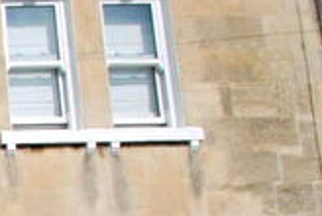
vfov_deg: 19.8
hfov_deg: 21.0
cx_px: -261
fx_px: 573
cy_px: 269
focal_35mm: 64
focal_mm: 10
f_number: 9
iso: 100
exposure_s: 1/320
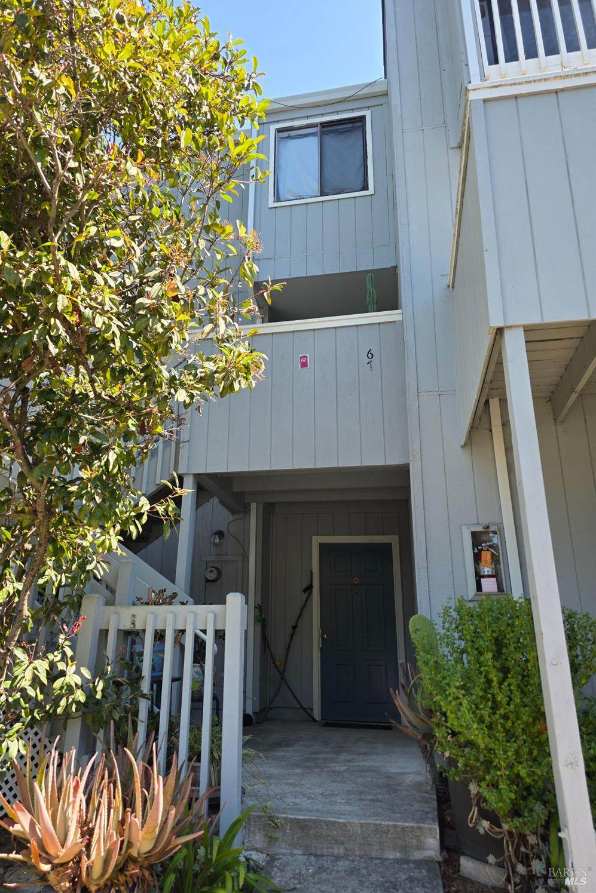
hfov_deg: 53.0
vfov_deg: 73.7
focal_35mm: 24
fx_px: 596
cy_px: 446
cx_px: 261
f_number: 1.7
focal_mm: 6.3
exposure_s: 1/359
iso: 25
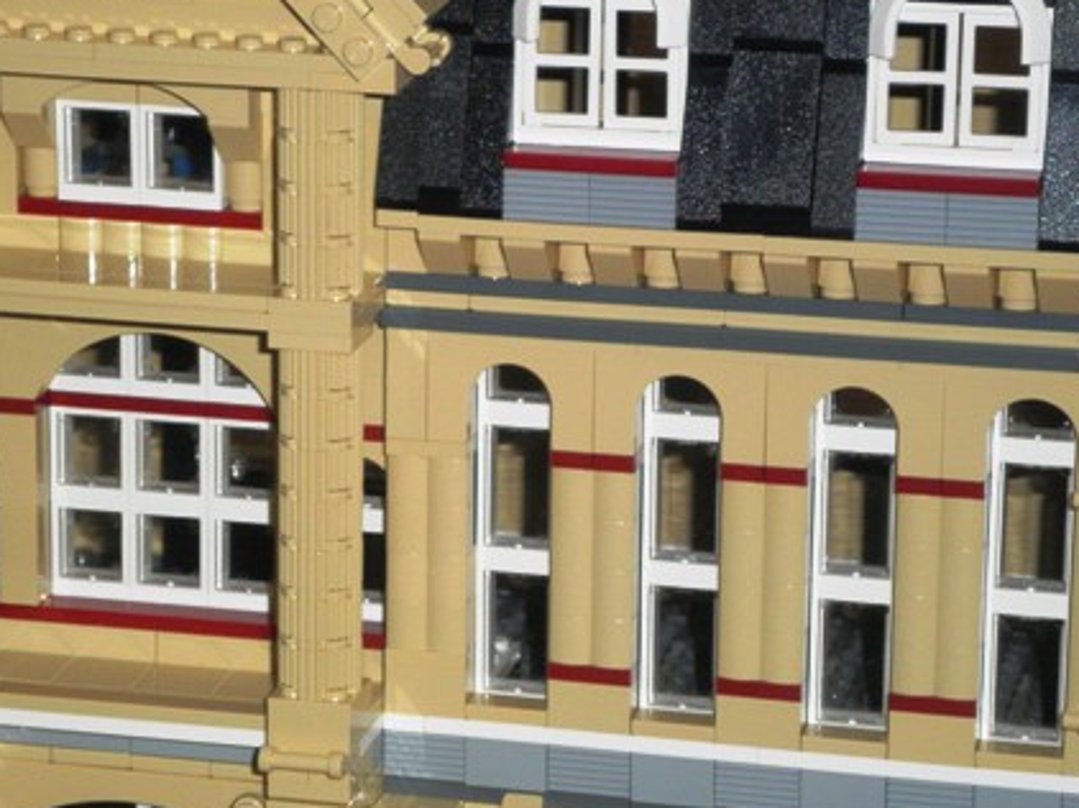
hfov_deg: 14.9
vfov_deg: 11.2
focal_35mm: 132
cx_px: 440
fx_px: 4112
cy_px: 412
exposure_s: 1/100
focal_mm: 15.4
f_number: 4.9
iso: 160
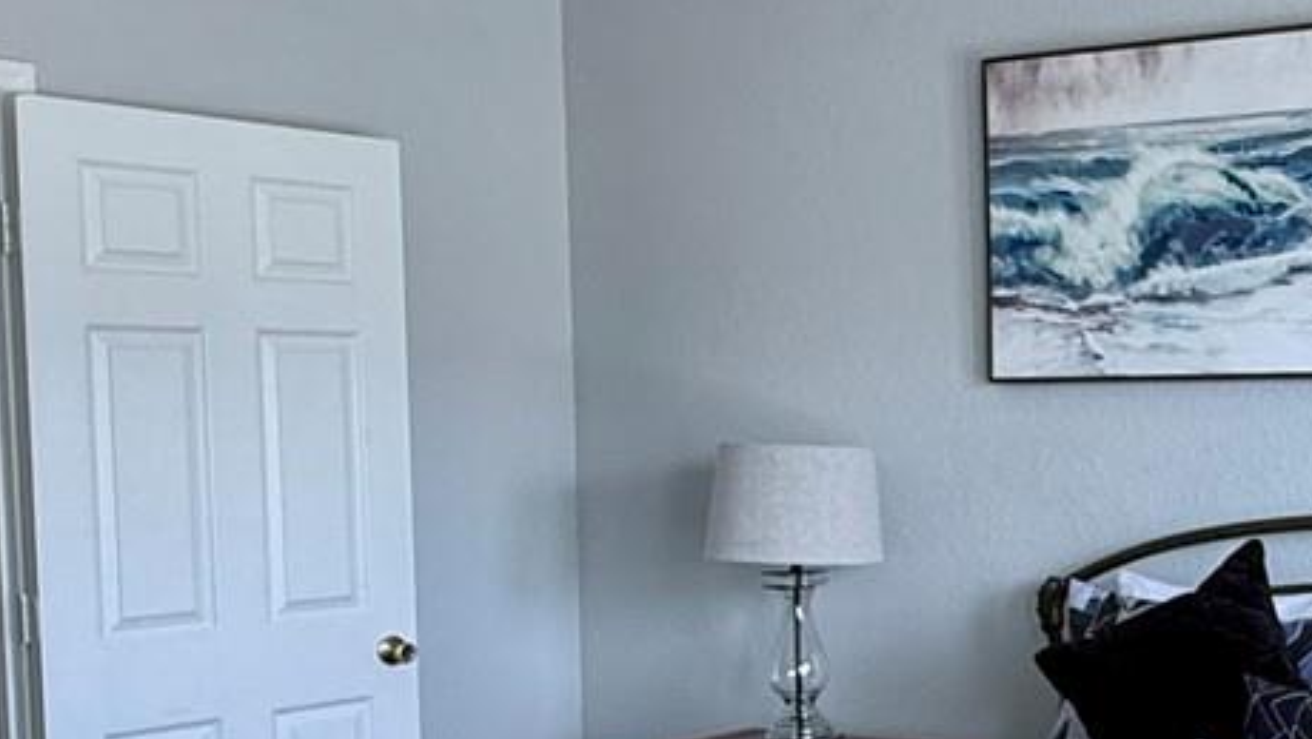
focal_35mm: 53
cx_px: 1286
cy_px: 516
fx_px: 1844
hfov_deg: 35.7
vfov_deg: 22.5
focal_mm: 2.22
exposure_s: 1/99
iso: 125
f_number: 2.2
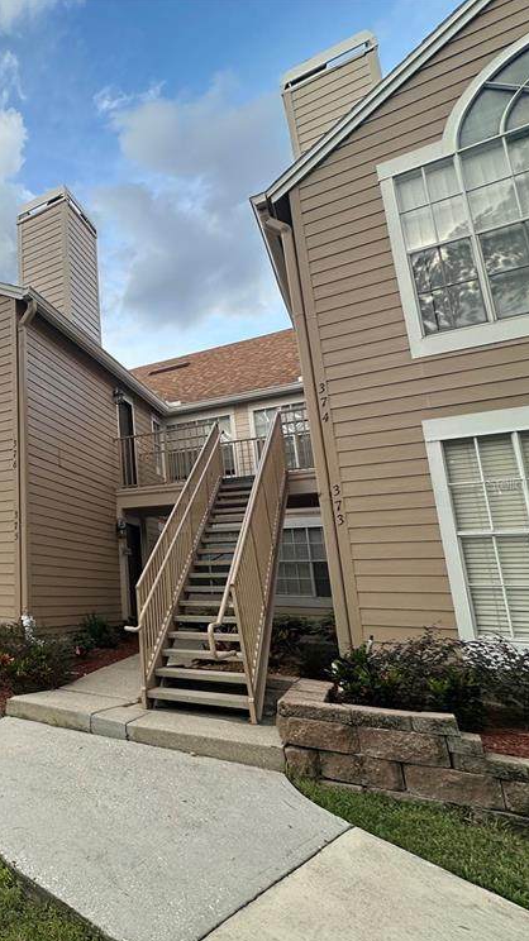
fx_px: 524
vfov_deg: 83.8
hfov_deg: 40.3
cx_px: -85
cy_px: 483
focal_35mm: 21
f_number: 2.2
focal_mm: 2.22
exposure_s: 1/376
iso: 40
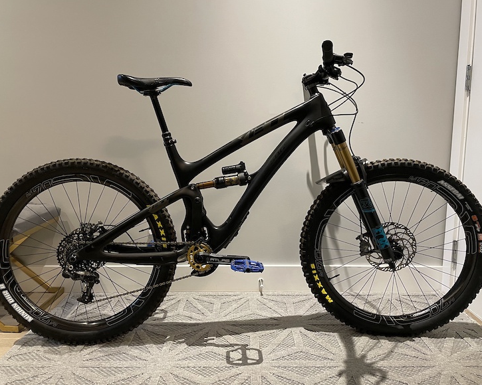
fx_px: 399
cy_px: 193
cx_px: 238
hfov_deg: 62.2
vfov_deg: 51.5
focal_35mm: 28
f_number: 1.6
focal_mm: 4.2
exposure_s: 1/60
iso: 400
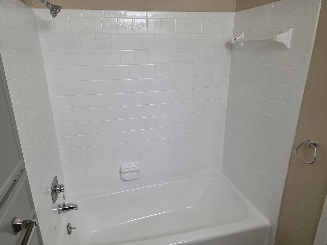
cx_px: 164
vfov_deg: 58.9
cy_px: 122
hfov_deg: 73.9
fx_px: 217
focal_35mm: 23
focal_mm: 6.5
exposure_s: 1/120
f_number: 1.4
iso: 160
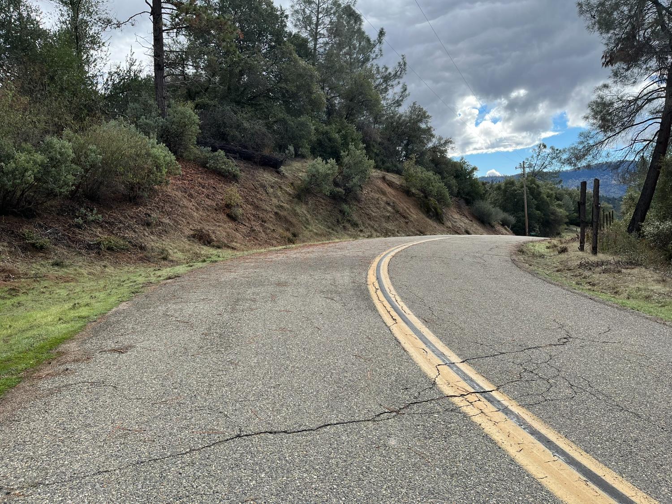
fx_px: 505
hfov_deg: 67.3
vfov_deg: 53.1
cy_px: 252
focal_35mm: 26
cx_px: 336
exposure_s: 1/1802
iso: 50
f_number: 1.6
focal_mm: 5.1
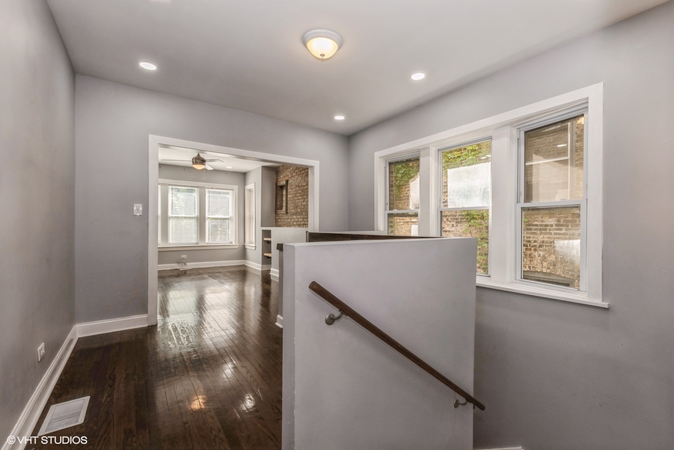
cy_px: 225
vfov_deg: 77.3
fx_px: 281
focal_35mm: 15
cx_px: 337
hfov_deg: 100.4
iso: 200
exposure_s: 1/50
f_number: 11
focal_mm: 15
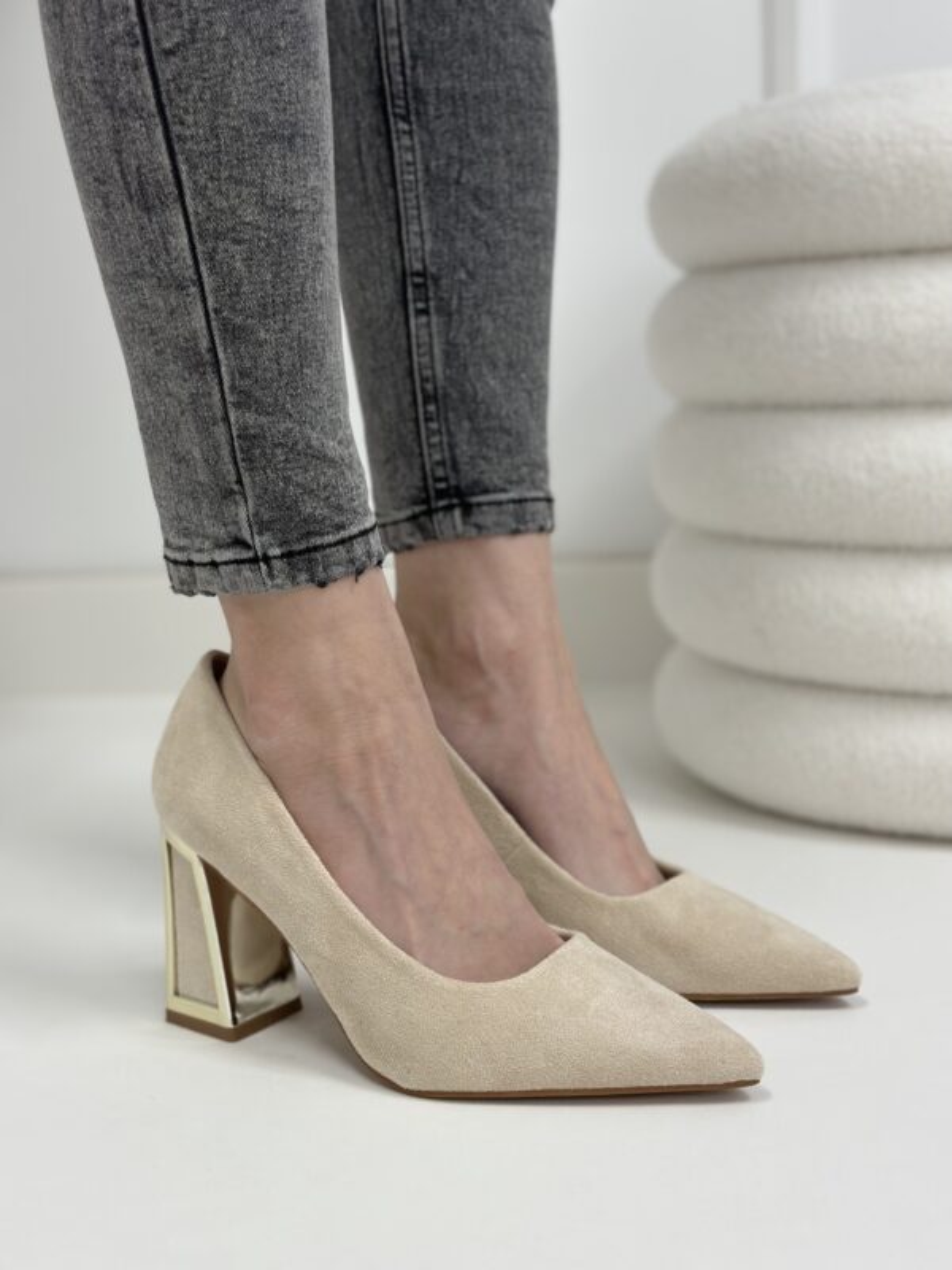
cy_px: 635
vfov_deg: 39.7
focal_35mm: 48
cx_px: 476
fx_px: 1760
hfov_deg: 30.3
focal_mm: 6.86
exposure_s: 1/100
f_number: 1.78
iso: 125
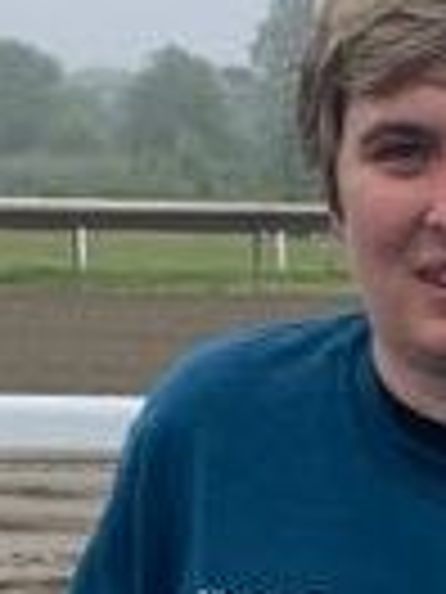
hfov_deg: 9.0
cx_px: 309
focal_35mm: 165
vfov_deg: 11.6
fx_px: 2835
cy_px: 832
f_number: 1.8
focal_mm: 4.25
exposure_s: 1/1100
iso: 25
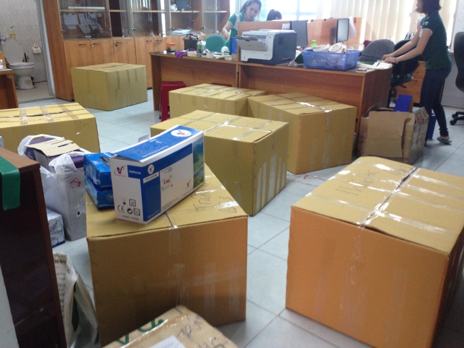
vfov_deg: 42.9
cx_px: 232
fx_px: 442
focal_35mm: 33
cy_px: 174
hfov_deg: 55.4
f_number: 2.4
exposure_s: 1/20
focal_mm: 4.12
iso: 160
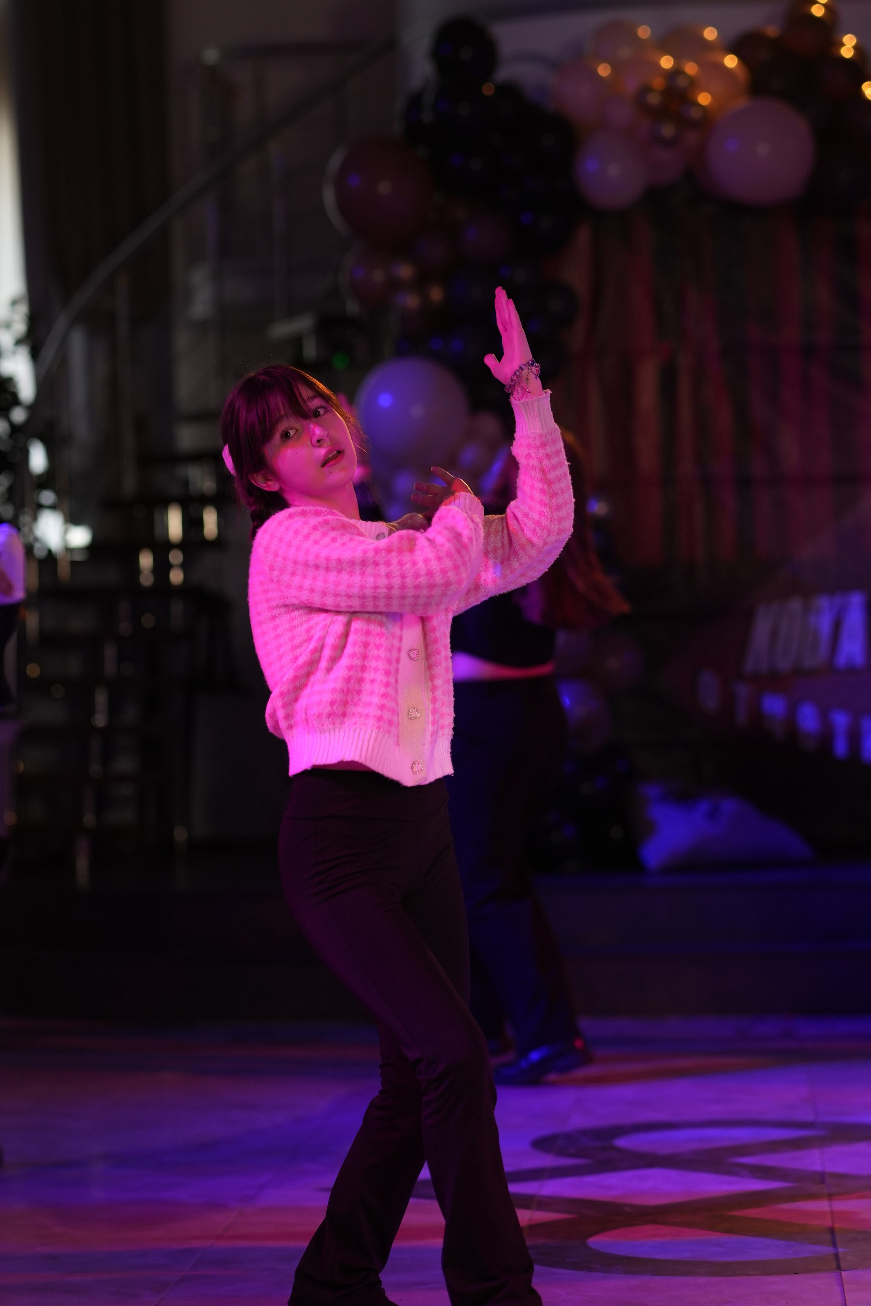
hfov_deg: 12.7
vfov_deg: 18.9
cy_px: 549
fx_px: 3919
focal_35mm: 108
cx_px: 352
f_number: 2.2
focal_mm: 85
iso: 800
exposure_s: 1/400
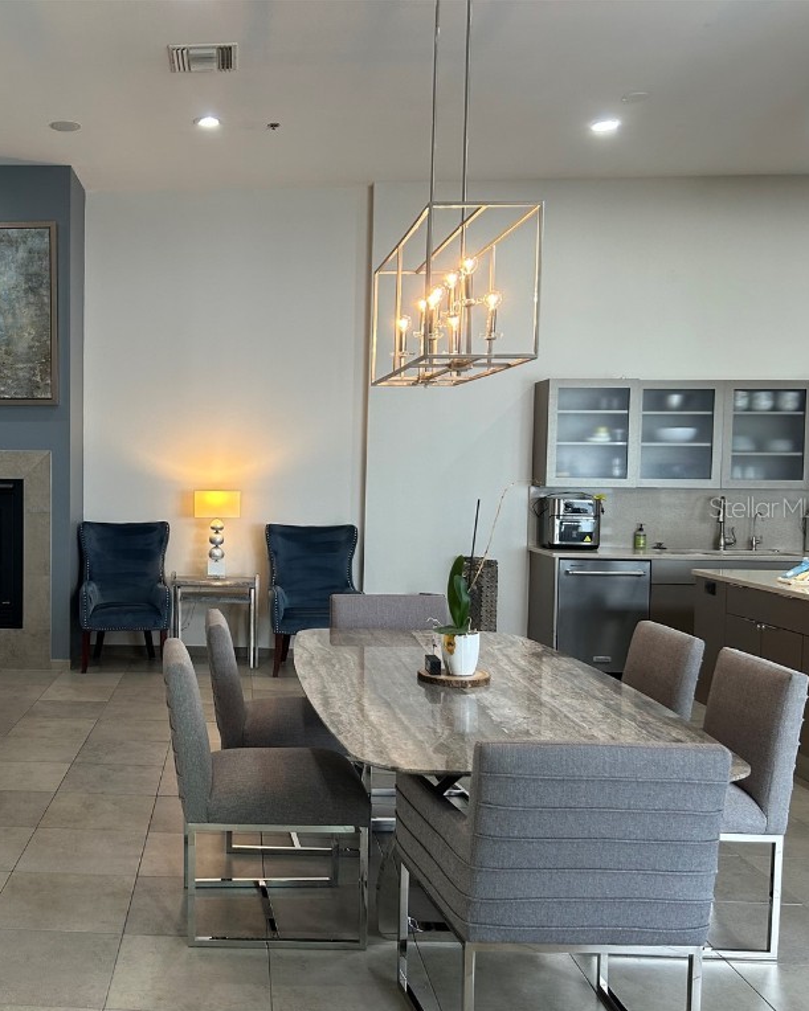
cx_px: 156
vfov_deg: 52.8
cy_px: 507
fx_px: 1018
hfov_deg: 41.4
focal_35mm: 34
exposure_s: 1/120
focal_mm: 5.7
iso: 100
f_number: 1.5
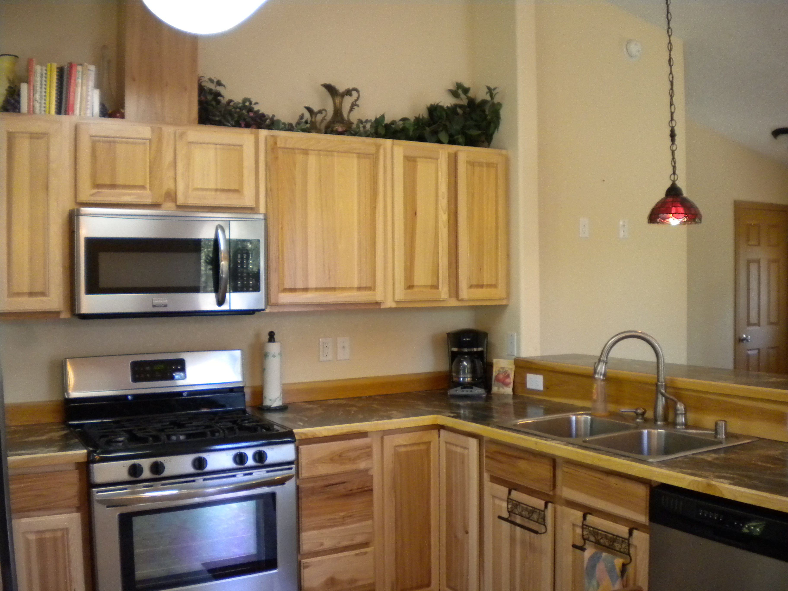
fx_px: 797
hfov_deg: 52.6
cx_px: 394
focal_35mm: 35
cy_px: 296
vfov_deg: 40.7
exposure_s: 1/64.6
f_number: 3.1
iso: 400
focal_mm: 6.3
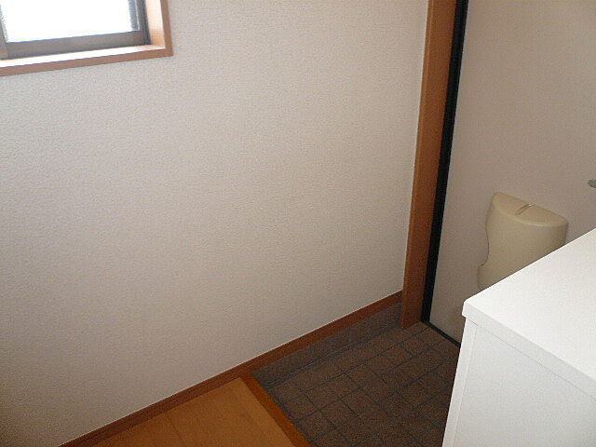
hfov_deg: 63.4
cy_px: 224
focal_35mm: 28
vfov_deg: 49.7
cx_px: 298
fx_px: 482
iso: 100
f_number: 2.8
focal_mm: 4.6
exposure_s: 1/40
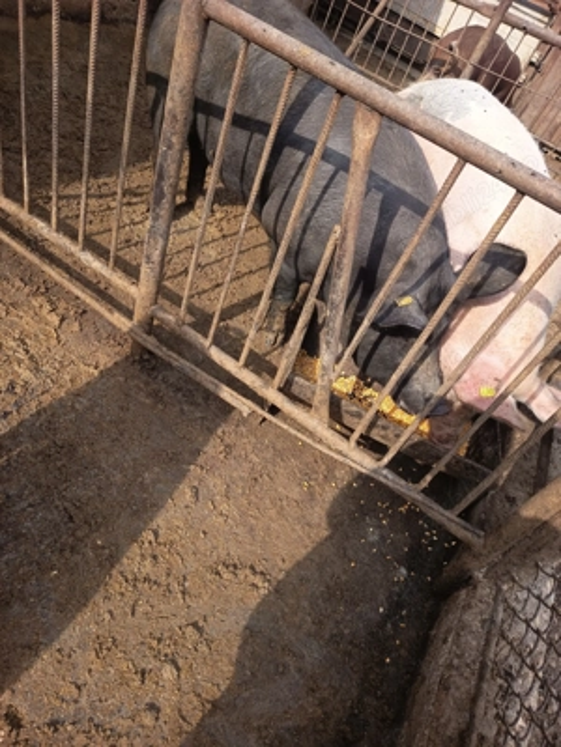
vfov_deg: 71.6
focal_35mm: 24
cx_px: 280
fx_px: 519
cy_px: 374
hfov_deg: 56.8
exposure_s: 1/209
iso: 50
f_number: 1.7
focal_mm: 5.24
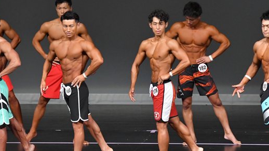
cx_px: 144
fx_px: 2681
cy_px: 75
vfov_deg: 3.2
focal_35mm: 376
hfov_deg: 5.7
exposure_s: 1/400
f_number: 5.6
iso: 4000
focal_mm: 160
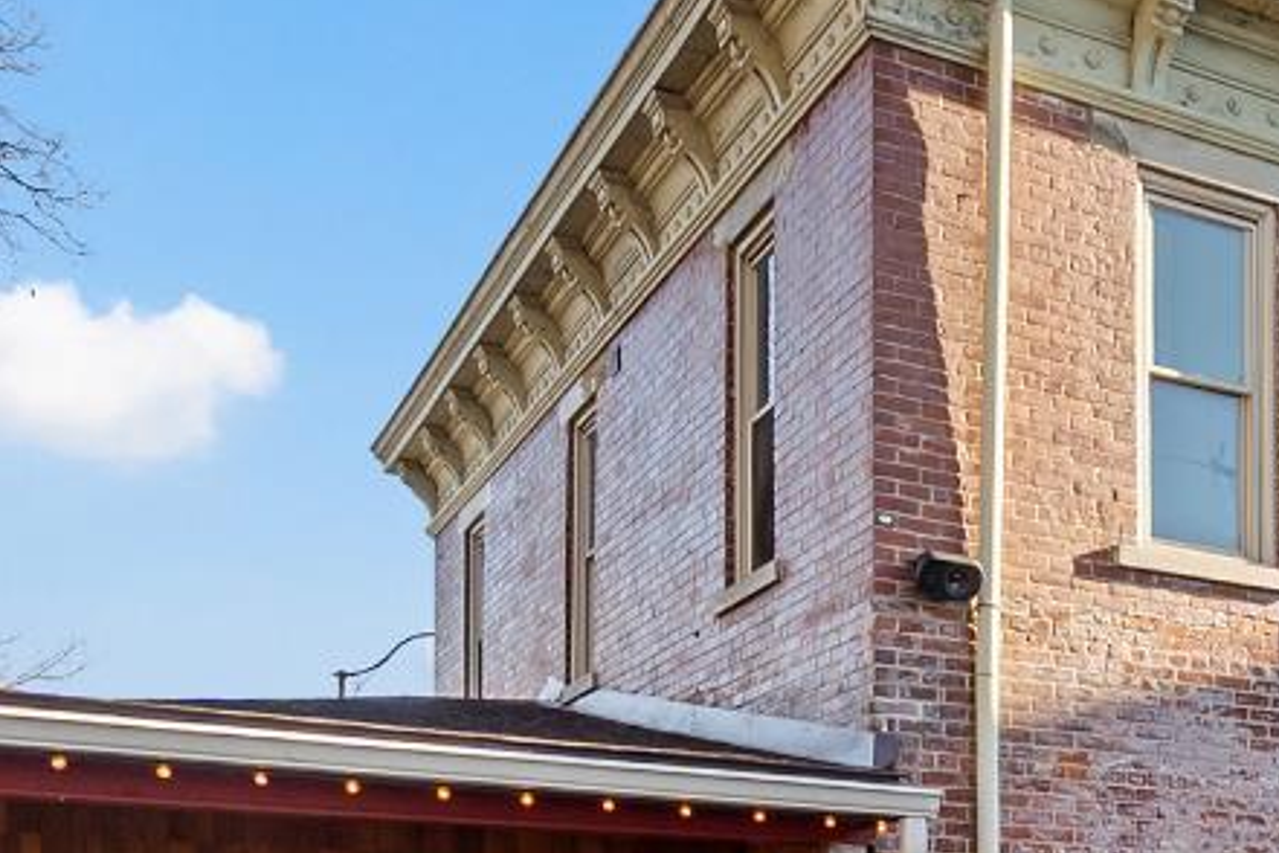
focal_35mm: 51
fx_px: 1812
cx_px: 1381
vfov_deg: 24.5
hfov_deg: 34.1
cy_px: 963
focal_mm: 10
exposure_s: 1/40
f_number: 9
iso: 250
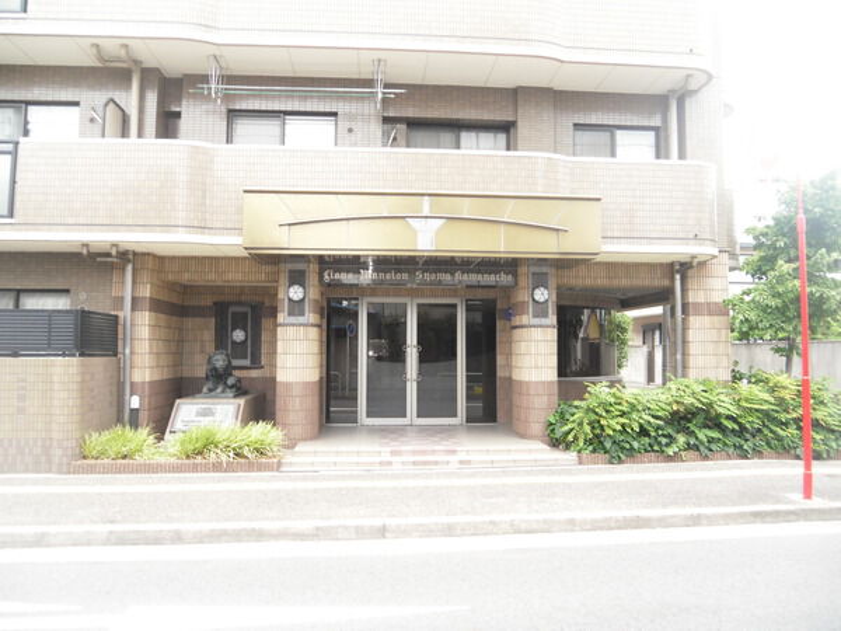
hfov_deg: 65.3
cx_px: 420
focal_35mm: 27
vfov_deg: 51.4
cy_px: 316
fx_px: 656
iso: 200
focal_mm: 4.9
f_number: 3.2
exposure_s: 1/200
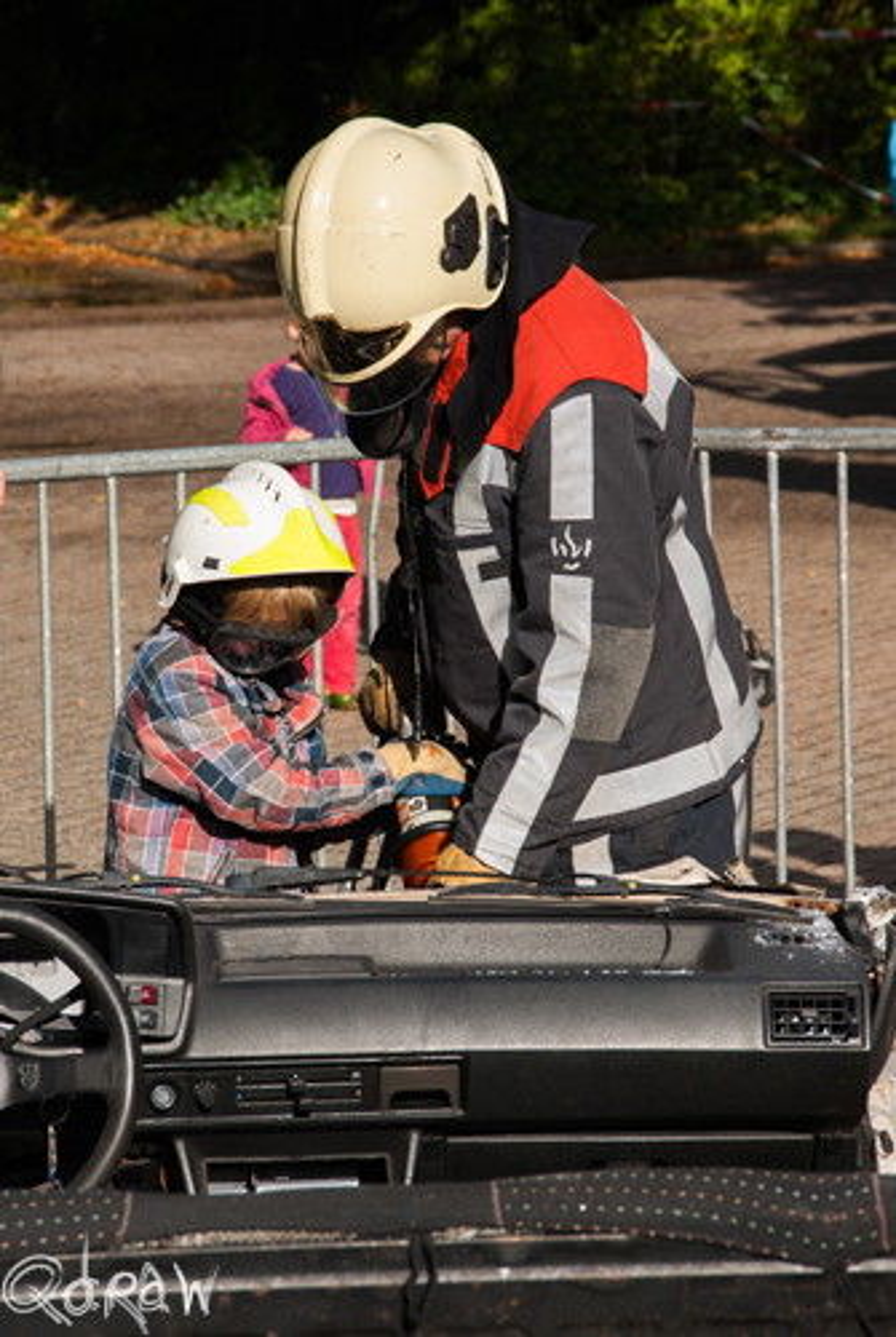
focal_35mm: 150
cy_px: 668
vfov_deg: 13.7
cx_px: 448
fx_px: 5580
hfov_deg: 9.2
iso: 100
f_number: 8
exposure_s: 1/320
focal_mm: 100
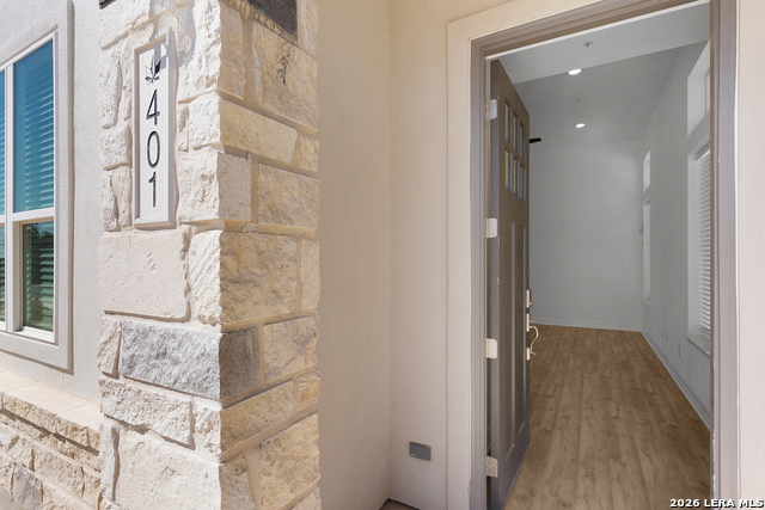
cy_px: 255
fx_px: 361
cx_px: 382
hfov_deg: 93.3
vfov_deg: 70.5
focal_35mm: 17
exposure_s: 1/200
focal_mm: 17
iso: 100
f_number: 9
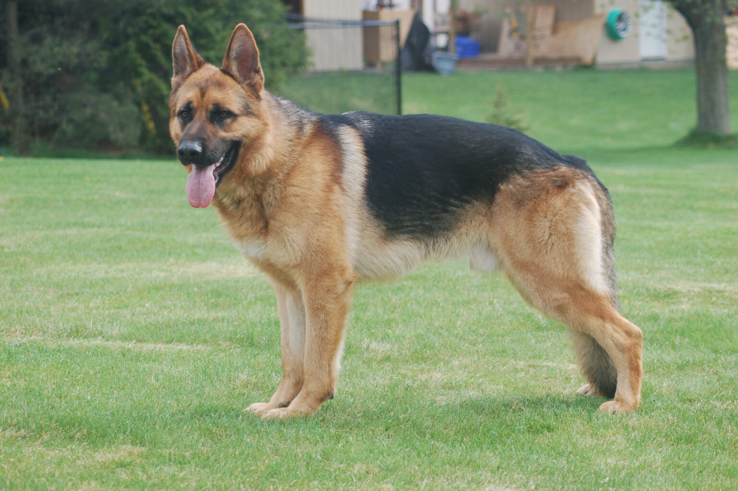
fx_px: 2150
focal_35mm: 105
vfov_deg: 13.0
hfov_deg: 19.5
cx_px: 369
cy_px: 246
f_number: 5
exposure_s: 1/400
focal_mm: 70
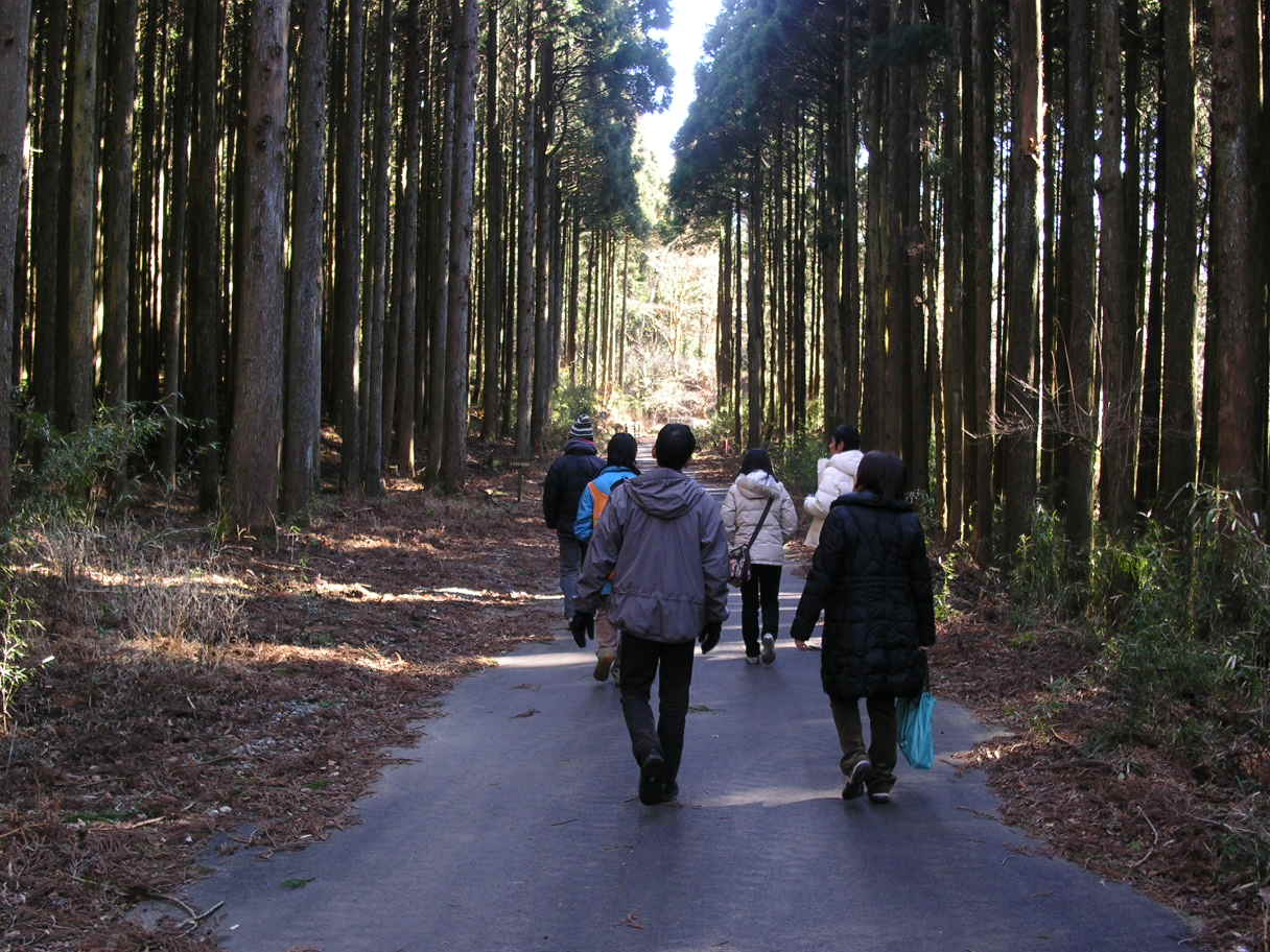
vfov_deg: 36.0
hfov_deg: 46.8
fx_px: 1468
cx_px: 652
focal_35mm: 40
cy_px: 483
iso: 100
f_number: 2.8
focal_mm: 7.8
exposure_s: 1/45
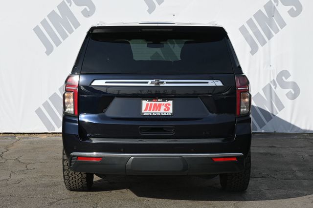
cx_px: 156
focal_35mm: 66
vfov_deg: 20.6
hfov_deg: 30.5
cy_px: 104
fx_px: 574
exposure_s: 1/250
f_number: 6
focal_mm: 44
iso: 125
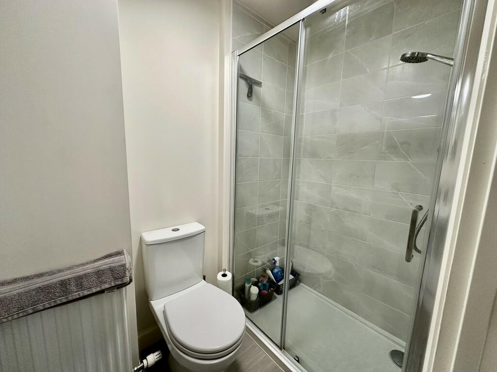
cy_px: 186
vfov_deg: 85.7
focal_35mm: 14
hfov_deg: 102.1
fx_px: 201
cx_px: 248
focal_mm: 2.22
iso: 160
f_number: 2.2
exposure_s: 1/50
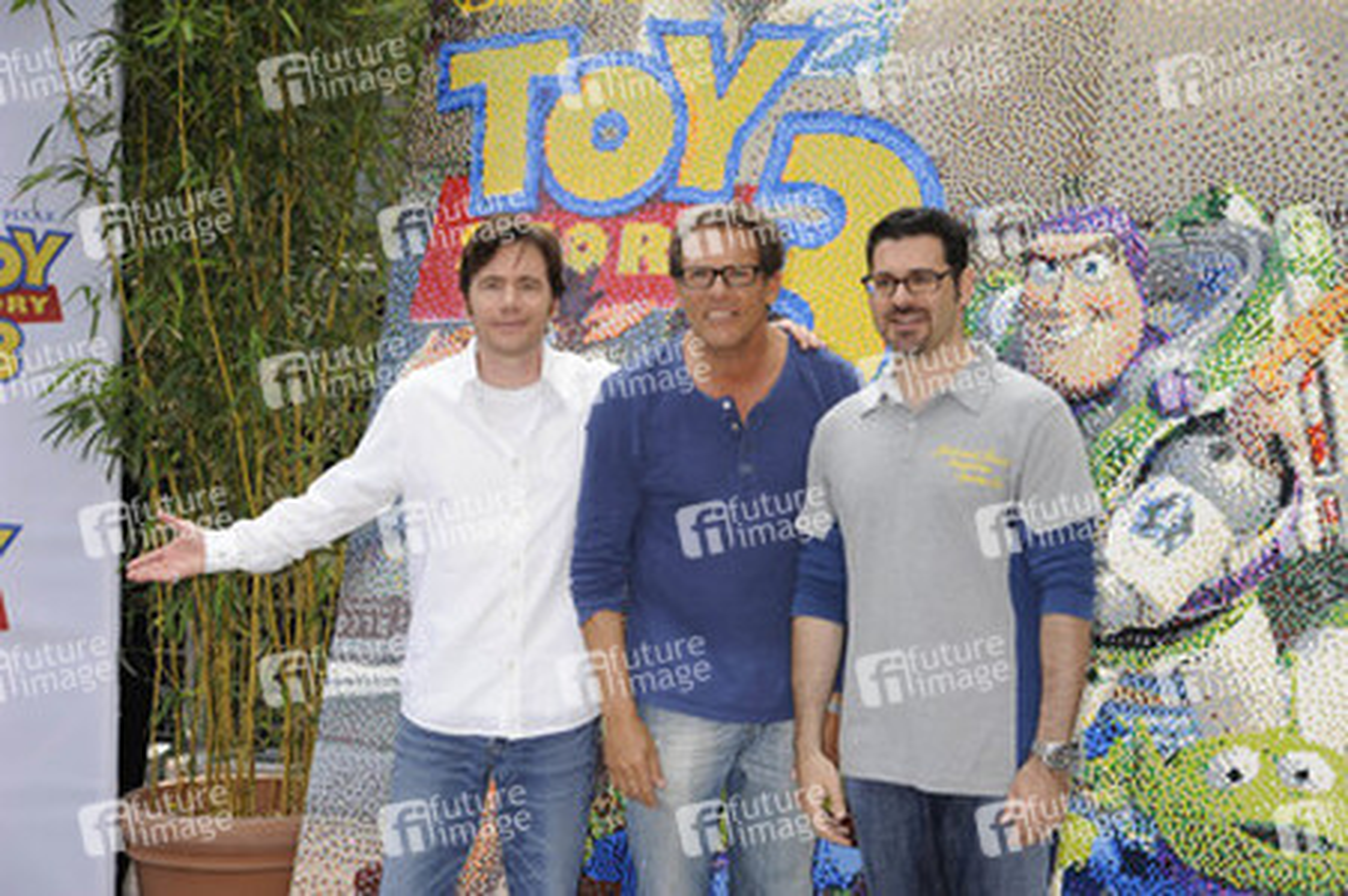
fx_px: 2806
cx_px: 674
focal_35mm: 75
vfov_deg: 18.2
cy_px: 448
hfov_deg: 27.0
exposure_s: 1/200
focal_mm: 75
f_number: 7.1
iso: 320
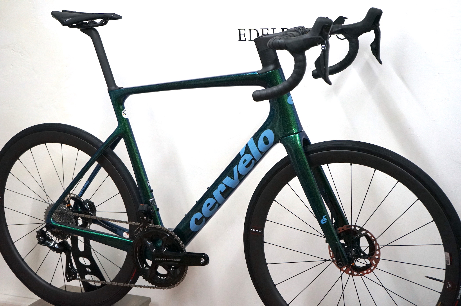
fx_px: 768
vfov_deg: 22.6
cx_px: 230
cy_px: 153
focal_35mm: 60
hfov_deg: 33.4
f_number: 5
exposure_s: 1/160
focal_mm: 60
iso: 3200
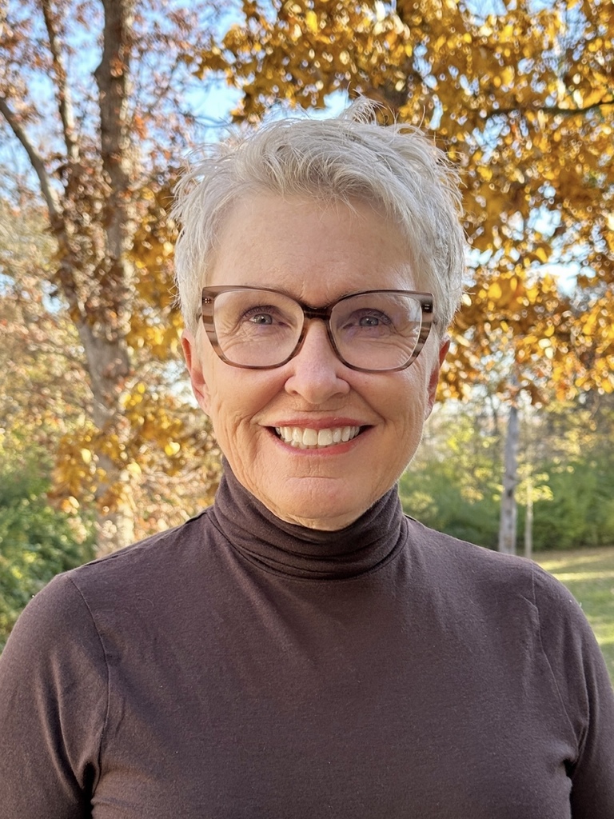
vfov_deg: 71.6
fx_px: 568
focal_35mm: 24
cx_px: 307
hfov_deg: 56.8
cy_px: 410
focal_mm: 6.86
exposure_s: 1/287
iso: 80
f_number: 1.78
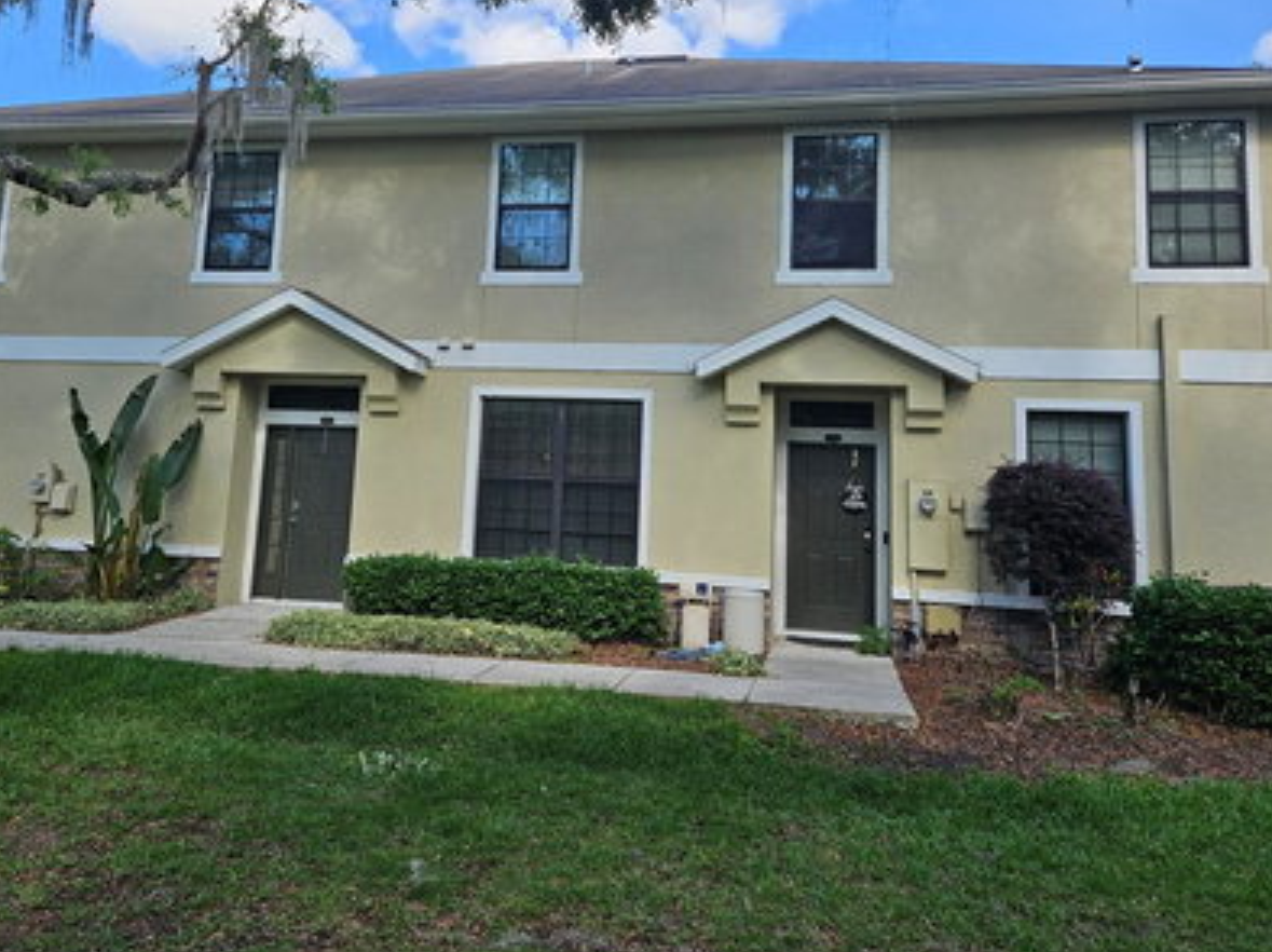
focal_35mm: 30
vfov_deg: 46.3
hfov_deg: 59.9
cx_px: 579
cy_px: 350
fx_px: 1101
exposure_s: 1/606
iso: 25
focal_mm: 5.4
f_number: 1.8
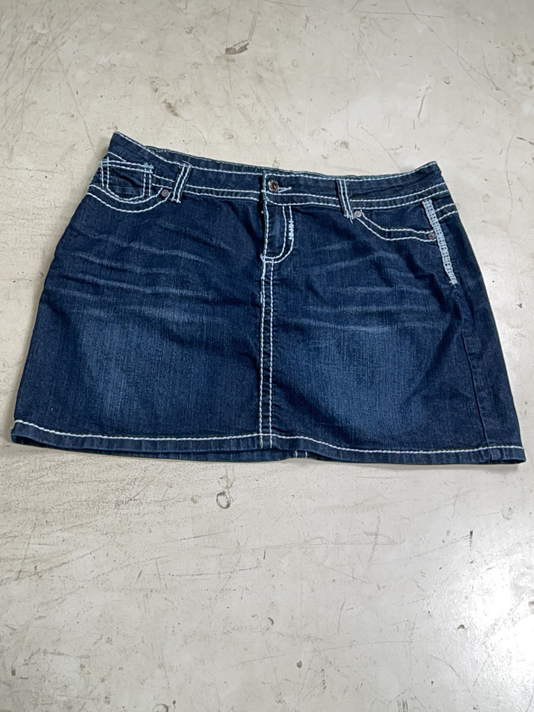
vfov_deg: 65.3
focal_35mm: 27
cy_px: 356
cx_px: 267
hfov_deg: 51.4
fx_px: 555
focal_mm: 5.1
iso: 32
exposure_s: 1/102
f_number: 1.6
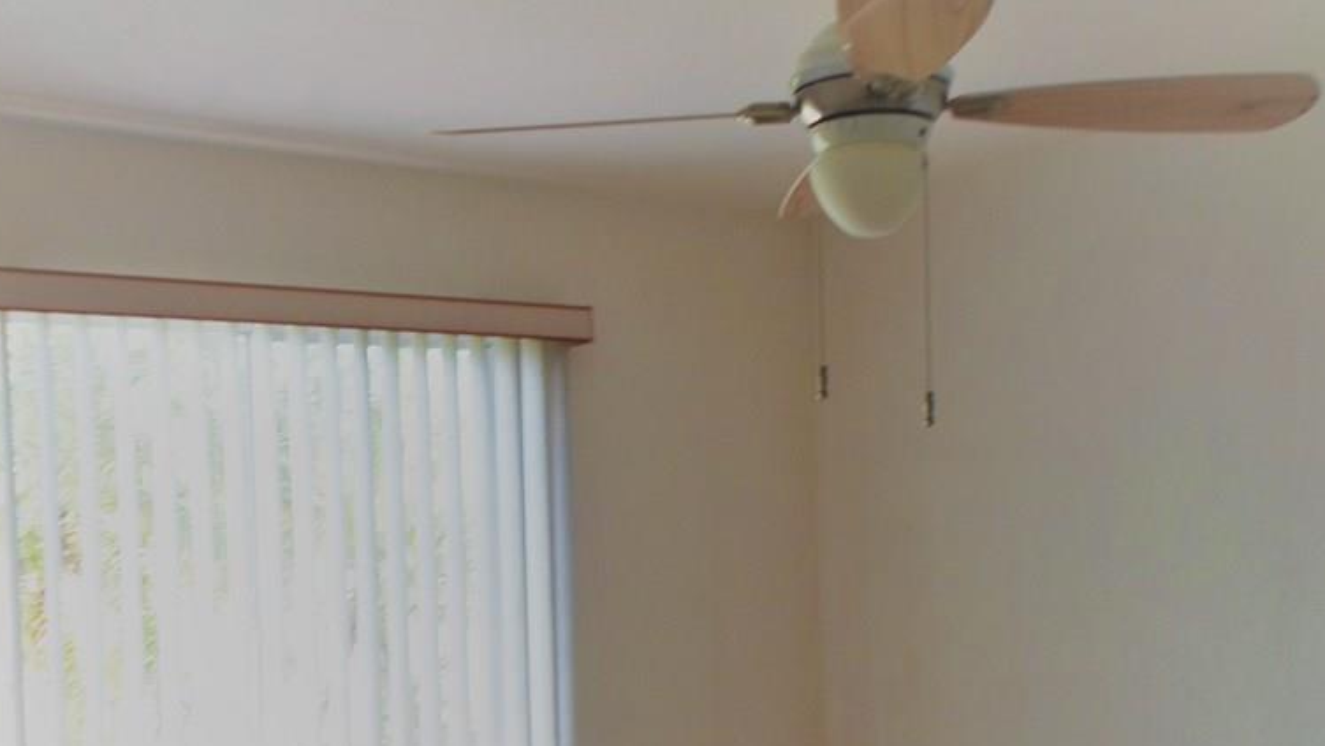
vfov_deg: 29.3
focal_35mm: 40
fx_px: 1406
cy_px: 560
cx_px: 706
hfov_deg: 50.4
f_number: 2.6
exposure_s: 1/45
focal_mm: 4.9
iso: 80
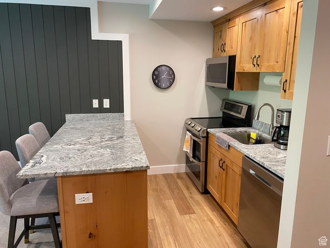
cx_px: 165
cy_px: 124
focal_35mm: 26
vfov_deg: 53.1
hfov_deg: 67.3
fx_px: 248
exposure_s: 1/60
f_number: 1.8
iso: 125
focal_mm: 4.25
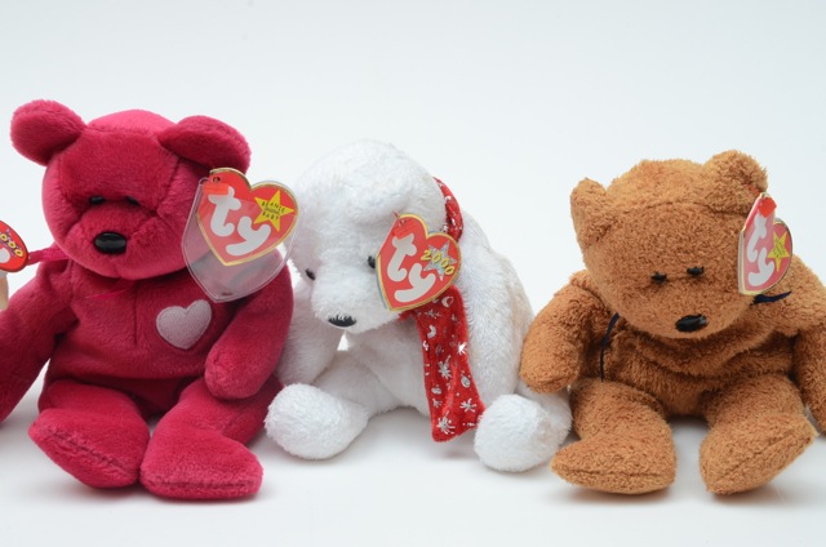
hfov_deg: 19.5
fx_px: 2404
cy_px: 274
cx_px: 413
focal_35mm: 105
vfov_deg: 13.0
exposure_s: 1/60
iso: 320
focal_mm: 70
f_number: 13
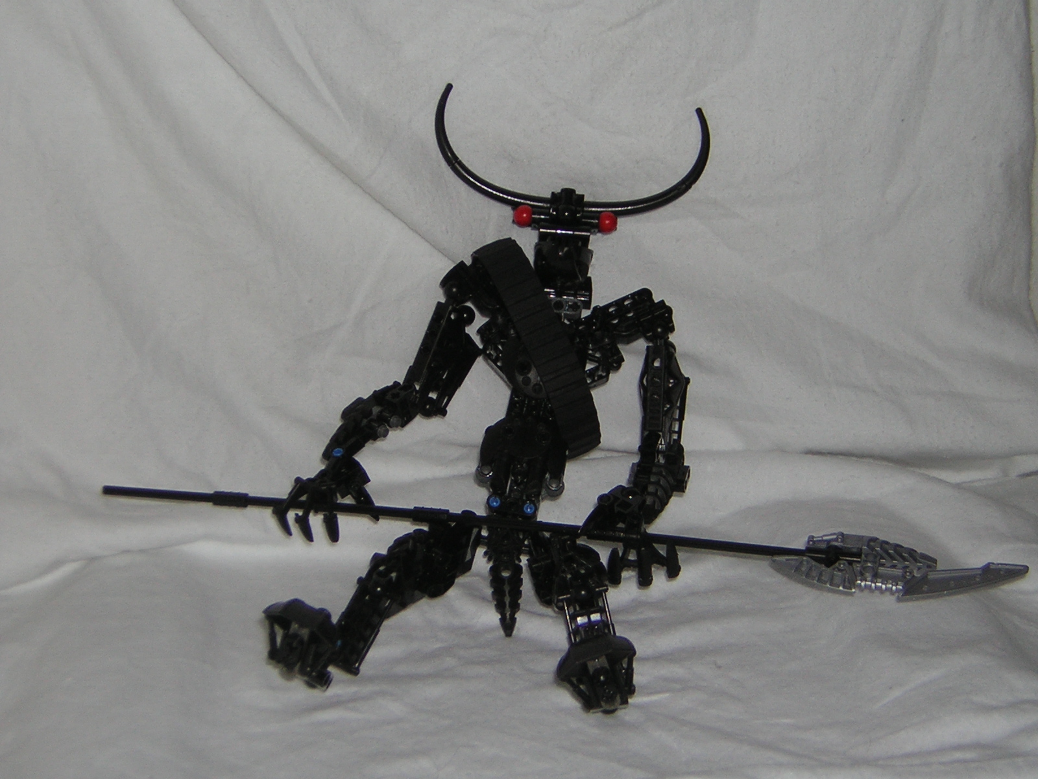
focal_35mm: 62
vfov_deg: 23.7
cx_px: 519
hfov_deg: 31.2
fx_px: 1859
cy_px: 390
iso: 50
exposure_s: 1/60.1
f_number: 3.4
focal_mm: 8.1
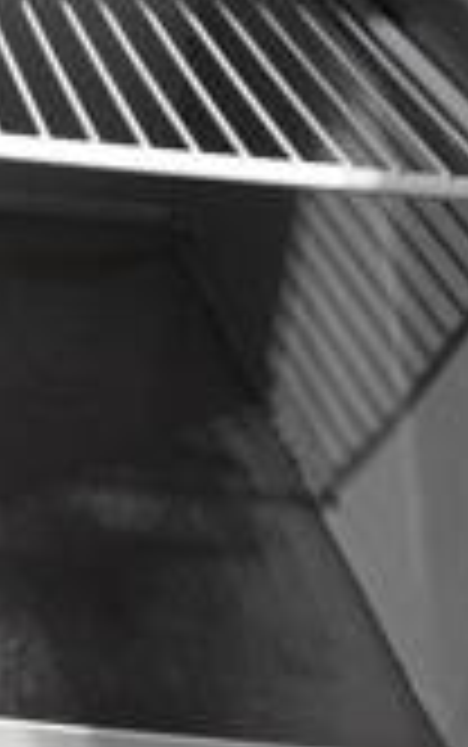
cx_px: -724
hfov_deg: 8.7
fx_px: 2750
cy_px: 9
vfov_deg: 15.2
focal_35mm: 135
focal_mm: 24
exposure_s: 1/40
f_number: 3.8
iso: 3200
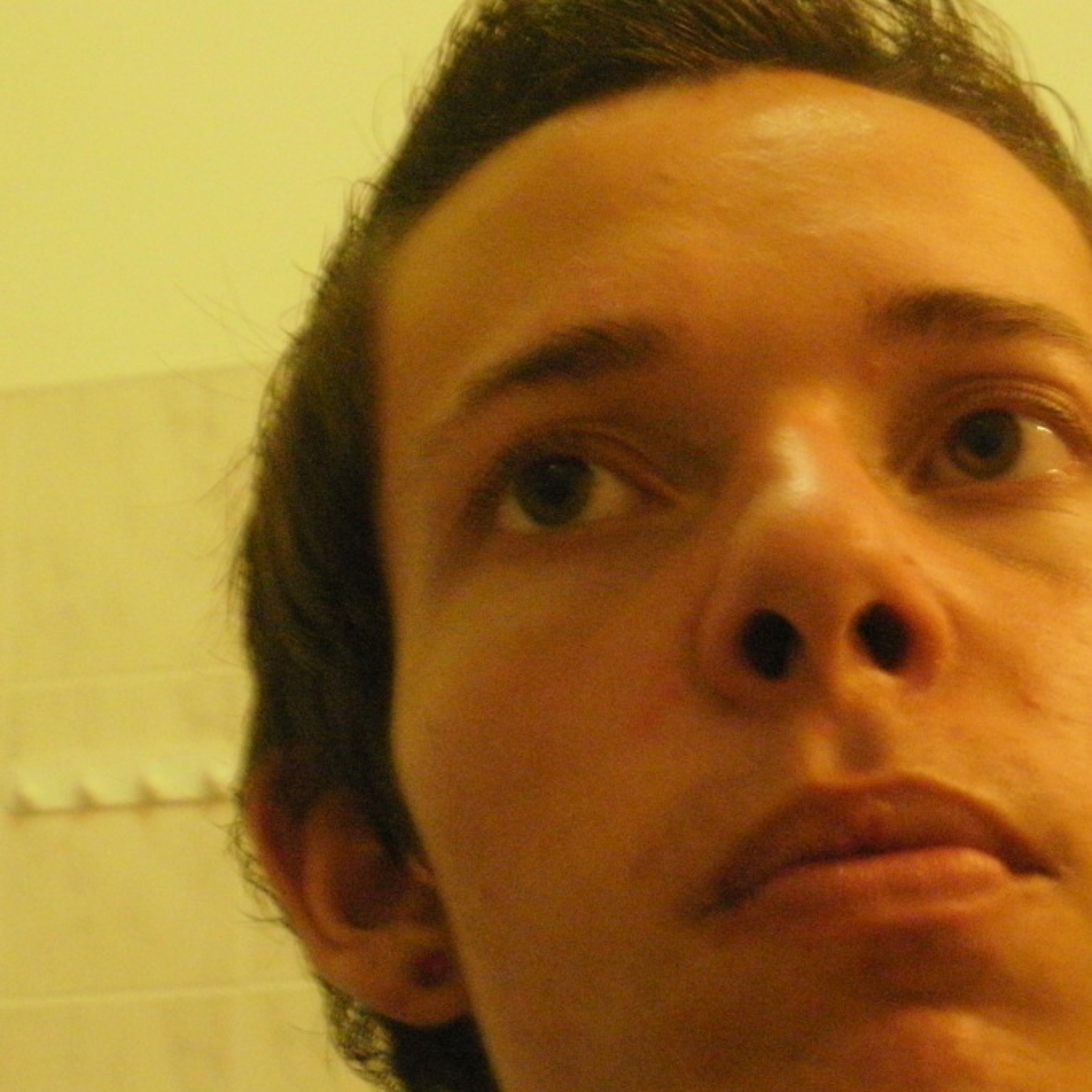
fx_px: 3569
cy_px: 436
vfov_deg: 17.4
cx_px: 759
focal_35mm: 100
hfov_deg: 17.3
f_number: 4.6
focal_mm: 11.2
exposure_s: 1/15
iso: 800
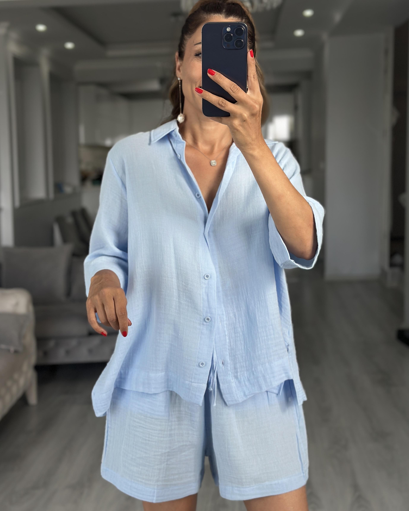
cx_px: 217
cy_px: 233
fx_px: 832
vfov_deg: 34.1
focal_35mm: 55
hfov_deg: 27.6
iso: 80
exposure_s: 1/173
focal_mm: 6.86
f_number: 1.78
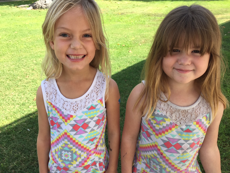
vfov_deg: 48.2
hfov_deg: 61.7
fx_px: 193
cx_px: 115
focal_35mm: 29
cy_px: 86
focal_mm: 4.15
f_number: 2.2
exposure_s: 1/542
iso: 32
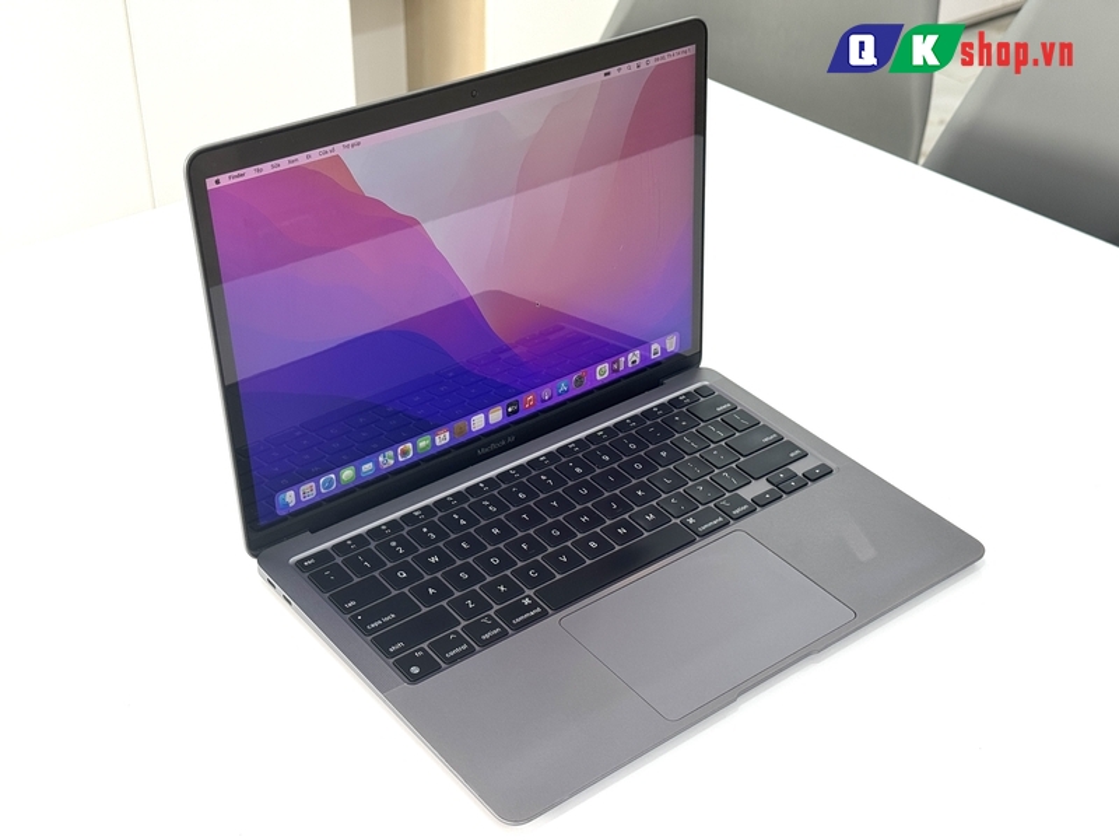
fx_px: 1552
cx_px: 560
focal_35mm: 48
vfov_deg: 30.3
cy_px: 420
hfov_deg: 39.7
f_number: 1.78
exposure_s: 1/133
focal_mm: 6.76
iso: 50
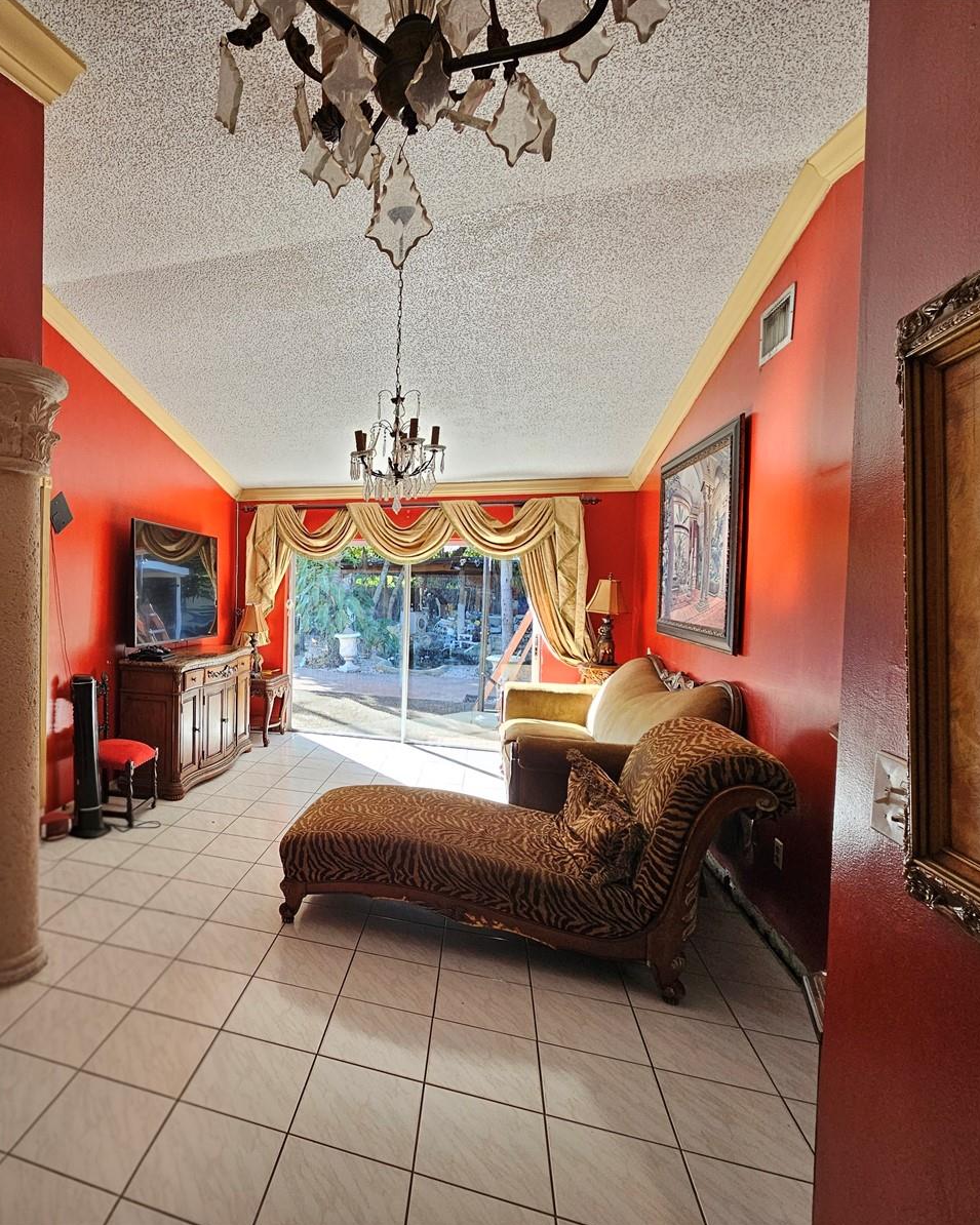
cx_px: 246
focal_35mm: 17
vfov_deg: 89.6
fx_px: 616
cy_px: 614
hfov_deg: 71.7
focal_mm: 2.2
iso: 80
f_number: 2.2
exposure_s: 1/120
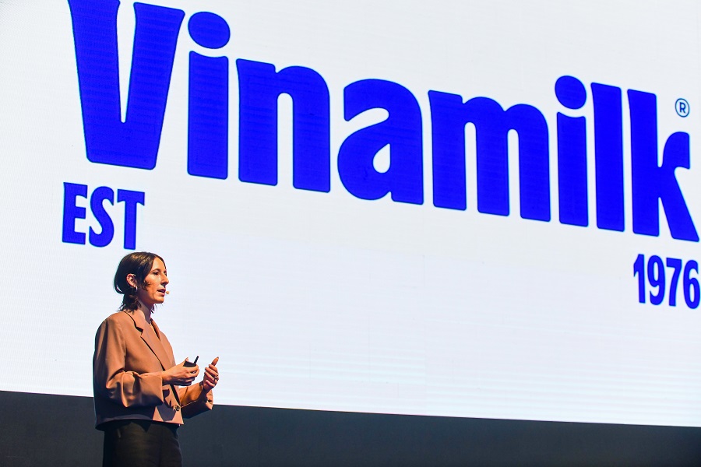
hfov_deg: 28.8
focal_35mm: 70
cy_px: 234
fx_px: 1363
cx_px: 350
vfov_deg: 19.5
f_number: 3.5
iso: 1000
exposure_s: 1/320
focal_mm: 70
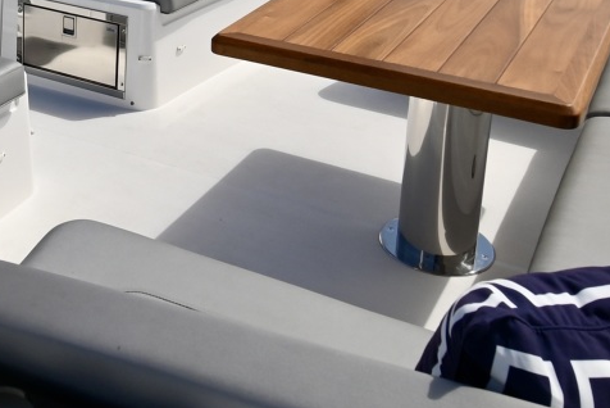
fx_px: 865
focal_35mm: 51
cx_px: 159
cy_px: -12
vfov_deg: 25.1
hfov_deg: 38.0
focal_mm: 10
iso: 100
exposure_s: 1/500
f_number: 8
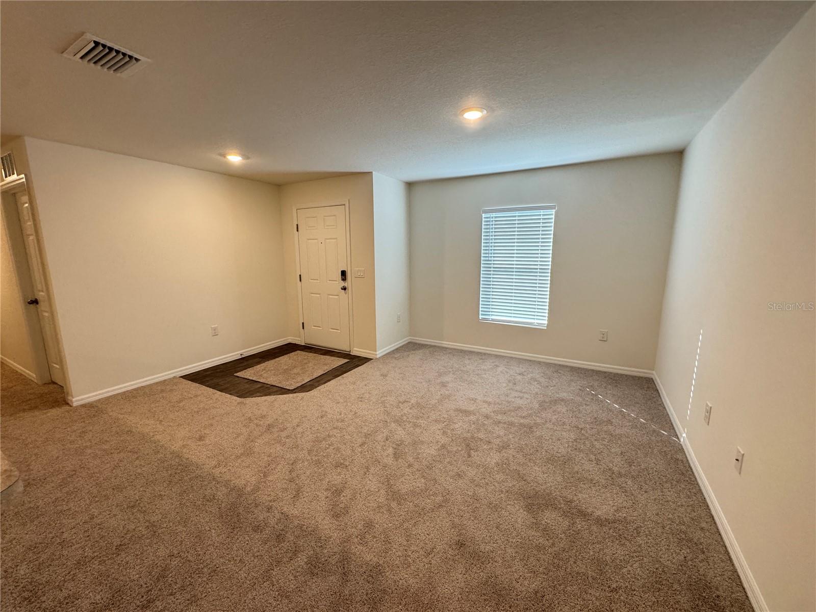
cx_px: 408
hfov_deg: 102.1
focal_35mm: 14
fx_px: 330
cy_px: 306
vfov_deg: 85.7
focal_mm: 2.22
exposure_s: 1/120
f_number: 2.2
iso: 320
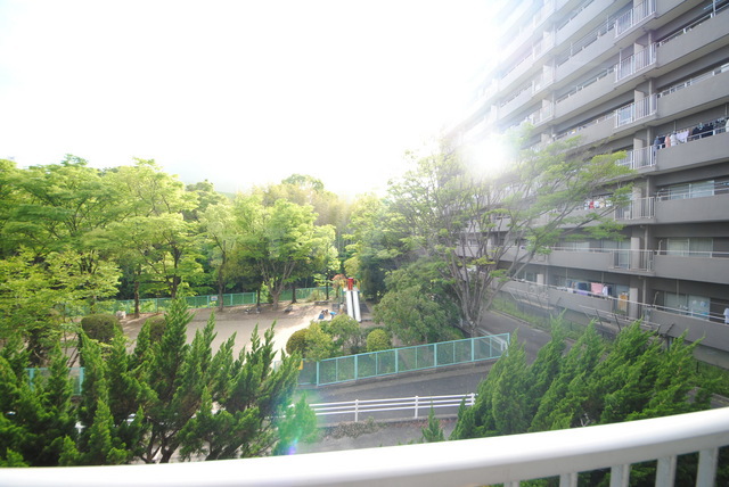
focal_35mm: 12
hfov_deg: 112.6
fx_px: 243
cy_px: 244
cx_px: 364
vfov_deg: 90.1
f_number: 4.5
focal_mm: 8
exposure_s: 1/80
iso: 100
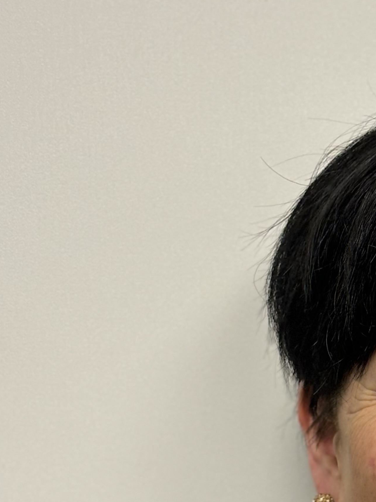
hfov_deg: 11.8
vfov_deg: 15.8
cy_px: 445
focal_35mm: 123
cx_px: 439
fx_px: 1782
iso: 200
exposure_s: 1/40
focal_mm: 5.96
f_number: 1.6
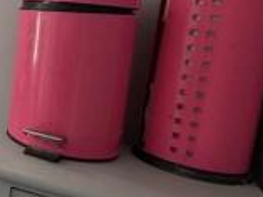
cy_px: 44
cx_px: -157
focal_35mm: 52
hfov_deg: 25.1
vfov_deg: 27.6
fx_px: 395
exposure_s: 1/99
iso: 100
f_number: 2.2
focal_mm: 2.22
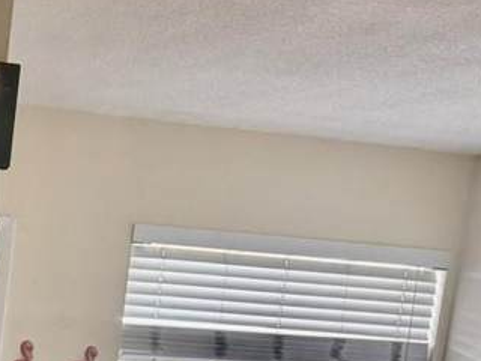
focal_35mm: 96
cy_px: 609
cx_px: -380
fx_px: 1334
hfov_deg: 16.9
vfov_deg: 14.0
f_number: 1.78
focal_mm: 6.76
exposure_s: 1/120
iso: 160
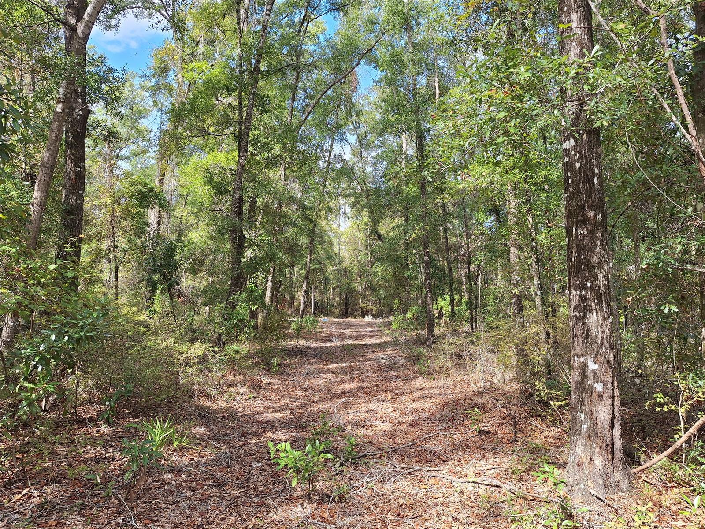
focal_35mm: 23
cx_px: 352
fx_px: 468
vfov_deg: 58.9
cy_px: 264
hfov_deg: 73.9
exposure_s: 1/472
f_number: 1.8
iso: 40
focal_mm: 5.54
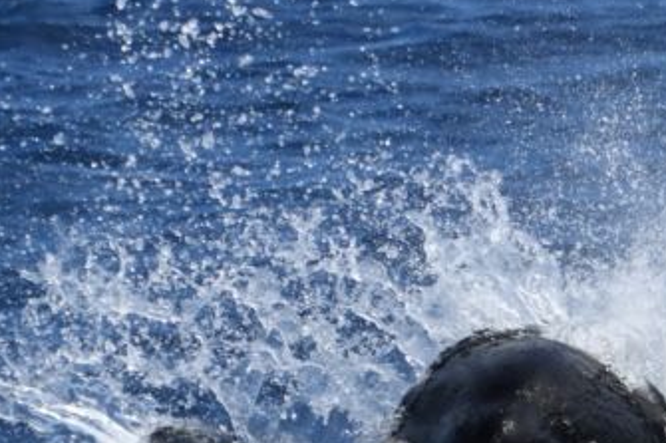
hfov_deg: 2.5
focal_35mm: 812
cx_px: 471
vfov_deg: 1.7
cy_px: 392
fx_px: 15014
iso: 900
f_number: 6
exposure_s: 1/8000
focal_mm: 340
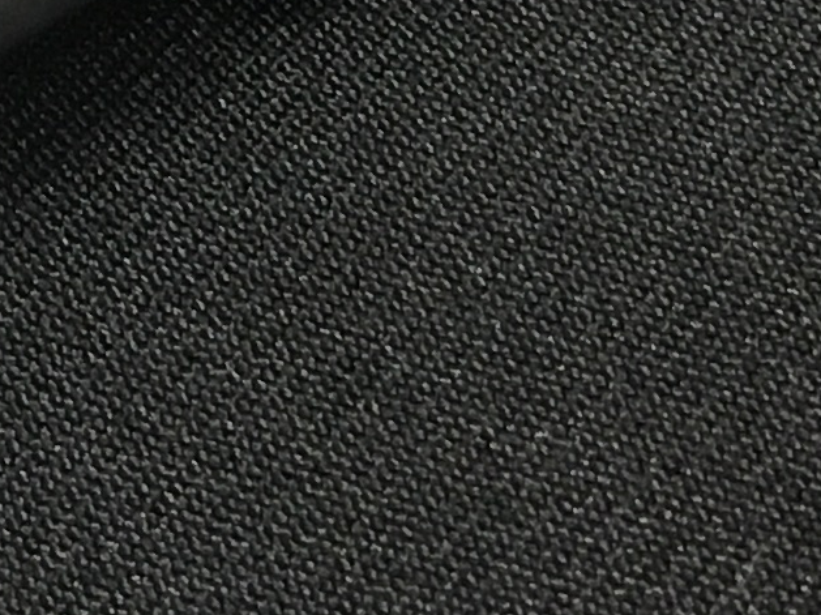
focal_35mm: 186
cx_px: -227
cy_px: -384
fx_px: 4409
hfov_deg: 10.4
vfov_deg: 7.8
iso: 125
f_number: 2.2
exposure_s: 1/30
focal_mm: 4.15
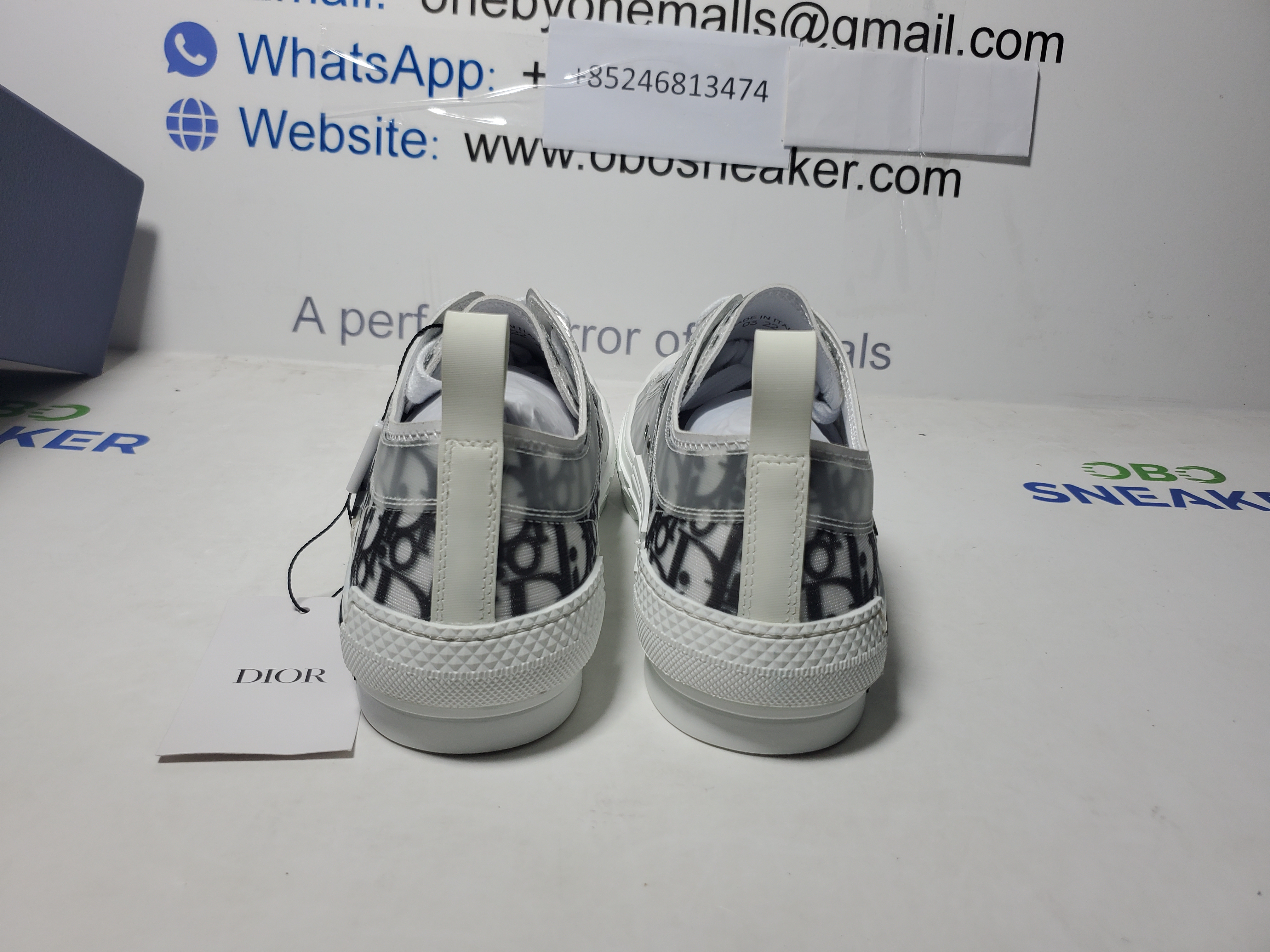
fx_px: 954
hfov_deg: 67.3
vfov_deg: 53.1
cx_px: 635
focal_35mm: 26
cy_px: 476
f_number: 1.5
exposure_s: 1/617
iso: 50
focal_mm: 4.3
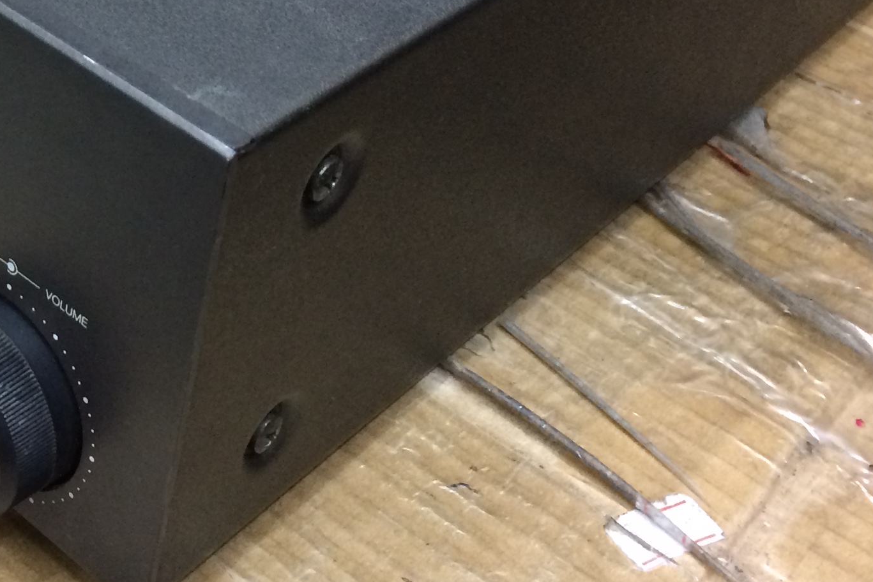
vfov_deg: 18.1
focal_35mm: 72
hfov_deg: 26.7
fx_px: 1746
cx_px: 24
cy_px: -82
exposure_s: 1/33
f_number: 2.2
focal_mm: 4.15
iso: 200
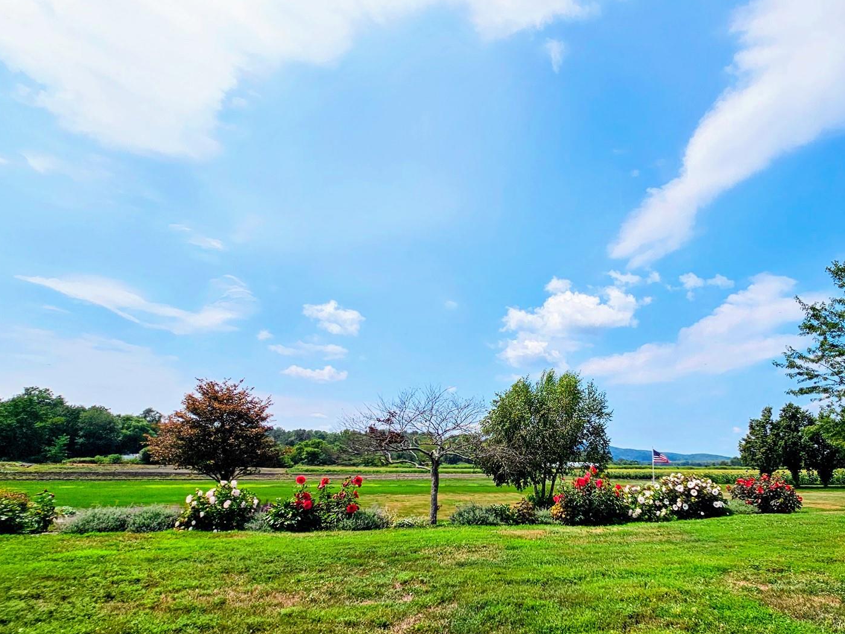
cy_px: 391
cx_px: 575
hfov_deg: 81.3
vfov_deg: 67.8
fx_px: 464
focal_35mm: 19
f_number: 2.2
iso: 50
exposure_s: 1/5758
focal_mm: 2.2
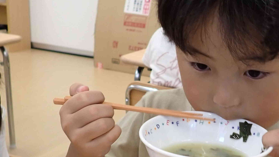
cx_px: 207
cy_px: 108
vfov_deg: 19.7
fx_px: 451
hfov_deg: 33.7
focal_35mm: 61
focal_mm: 4.5
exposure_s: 1/125
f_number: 2
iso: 200
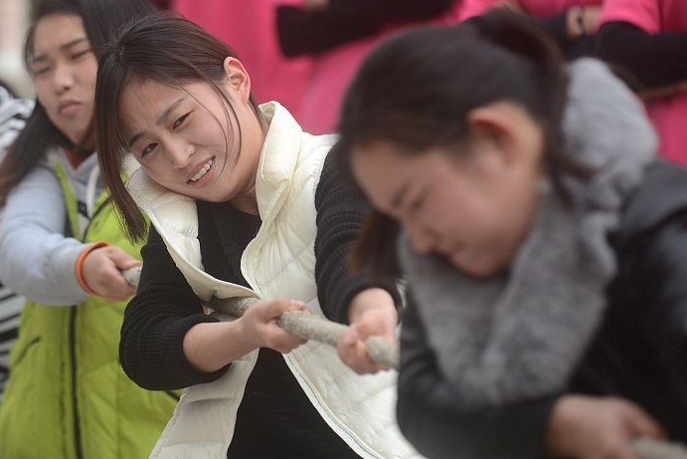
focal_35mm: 269
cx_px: 227
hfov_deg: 7.7
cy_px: 199
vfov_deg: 5.1
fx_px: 5134
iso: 250
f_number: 2.8
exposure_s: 1/640
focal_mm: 155
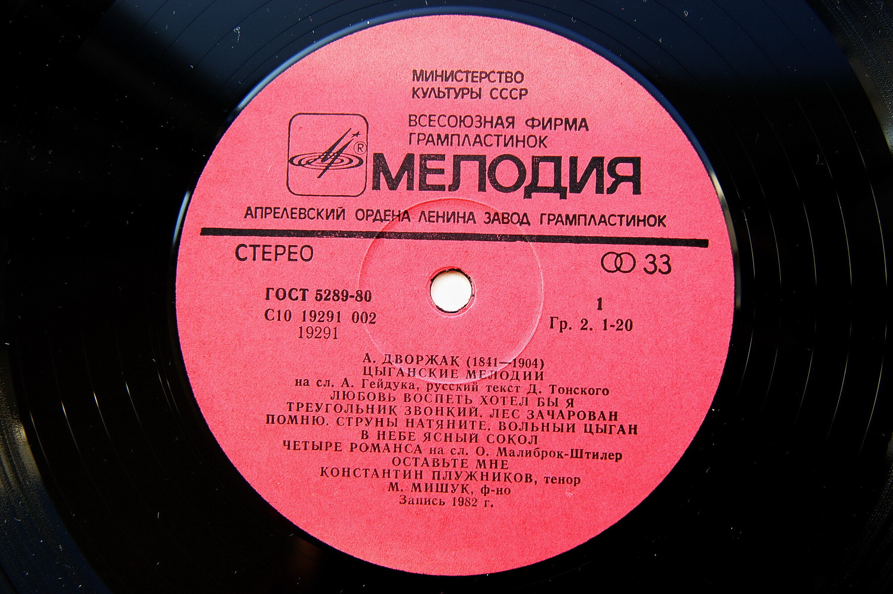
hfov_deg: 37.9
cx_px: 446
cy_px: 297
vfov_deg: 25.7
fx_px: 1301
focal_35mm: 52
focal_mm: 35
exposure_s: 1/80
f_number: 4.5
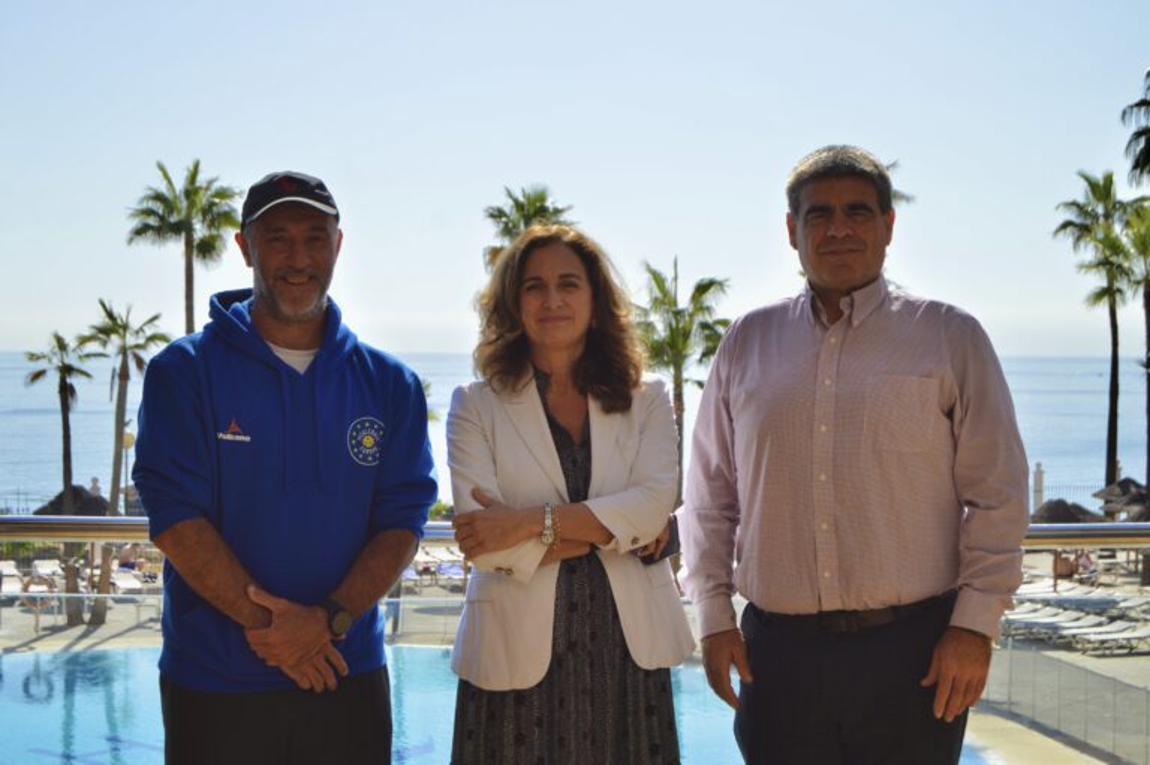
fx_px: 2011
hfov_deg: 31.9
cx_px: 575
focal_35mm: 63
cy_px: 382
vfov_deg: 21.5
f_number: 10
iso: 100
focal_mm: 42
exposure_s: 1/400
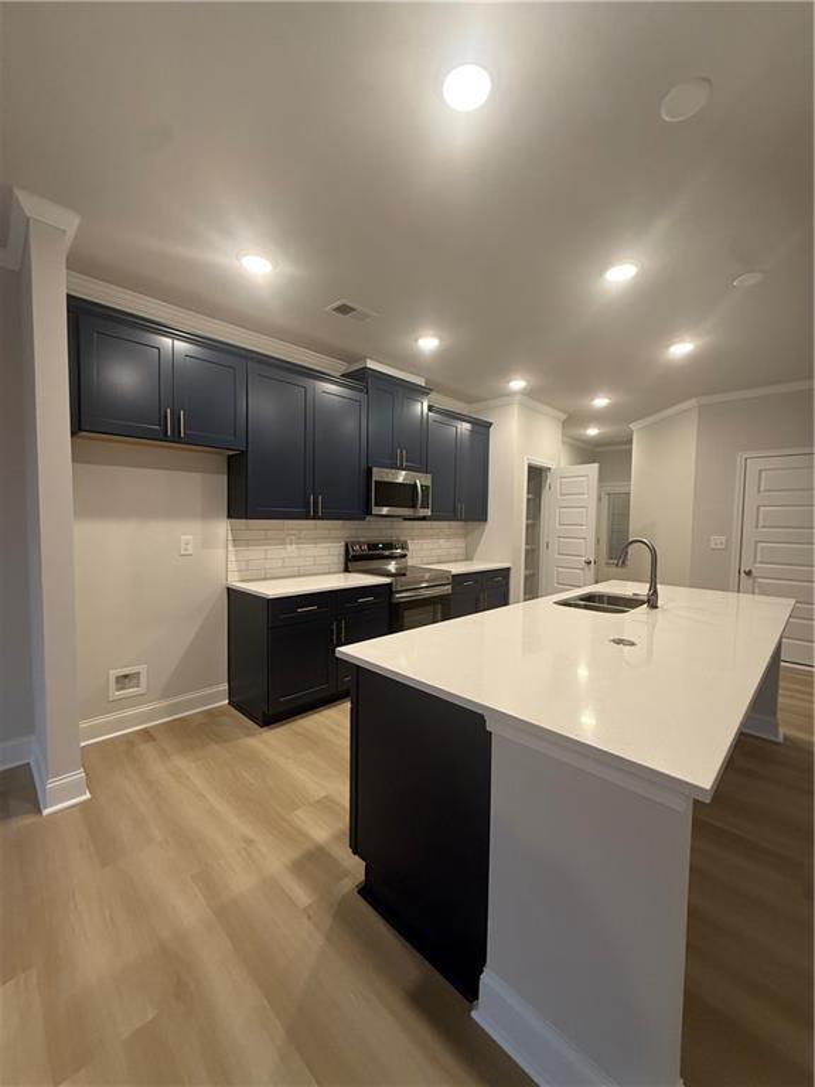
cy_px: 544
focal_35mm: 14
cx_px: 408
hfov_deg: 85.7
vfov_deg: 102.1
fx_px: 439
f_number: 2.2
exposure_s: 1/60
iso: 250
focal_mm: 2.22
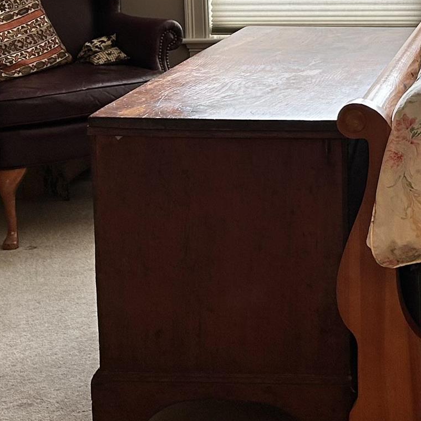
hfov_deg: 17.9
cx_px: 483
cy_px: -8
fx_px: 1280
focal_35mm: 93
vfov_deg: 18.2
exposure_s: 1/120
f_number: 1.5
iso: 64
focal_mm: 5.7
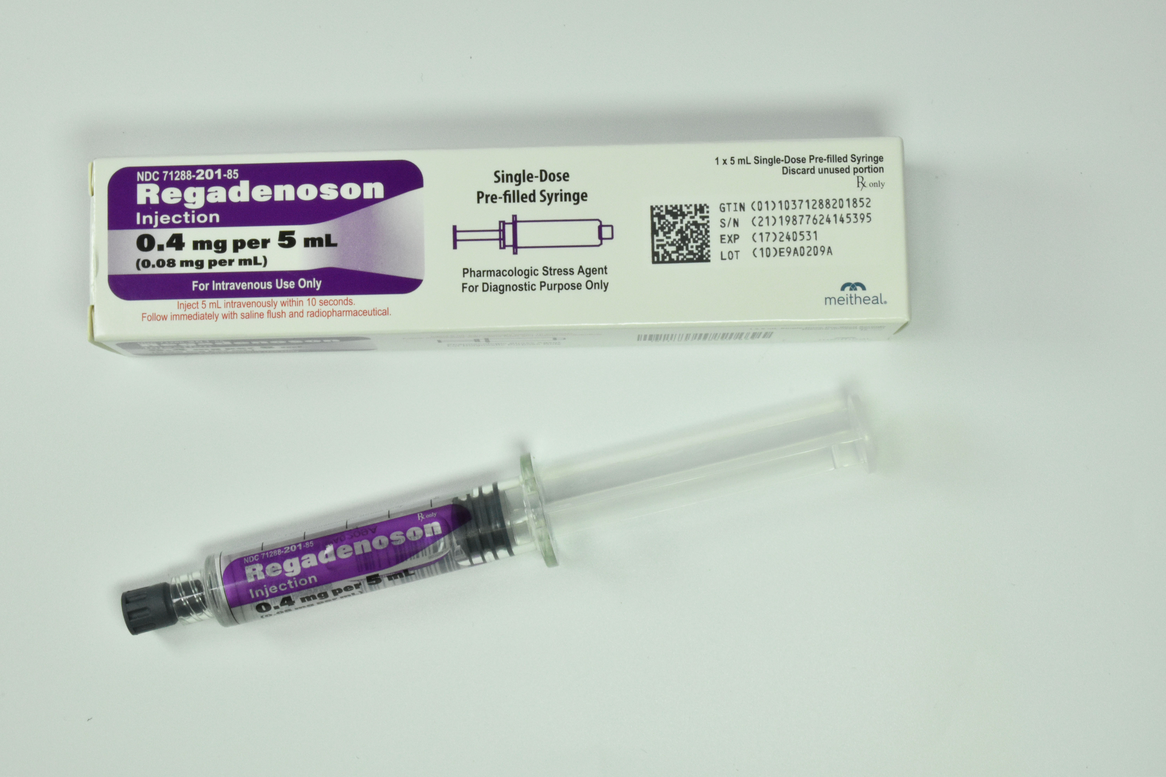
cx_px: 583
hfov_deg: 31.9
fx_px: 2040
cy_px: 388
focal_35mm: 63
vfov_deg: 21.6
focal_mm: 42
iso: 1600
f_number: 29
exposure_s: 1/15
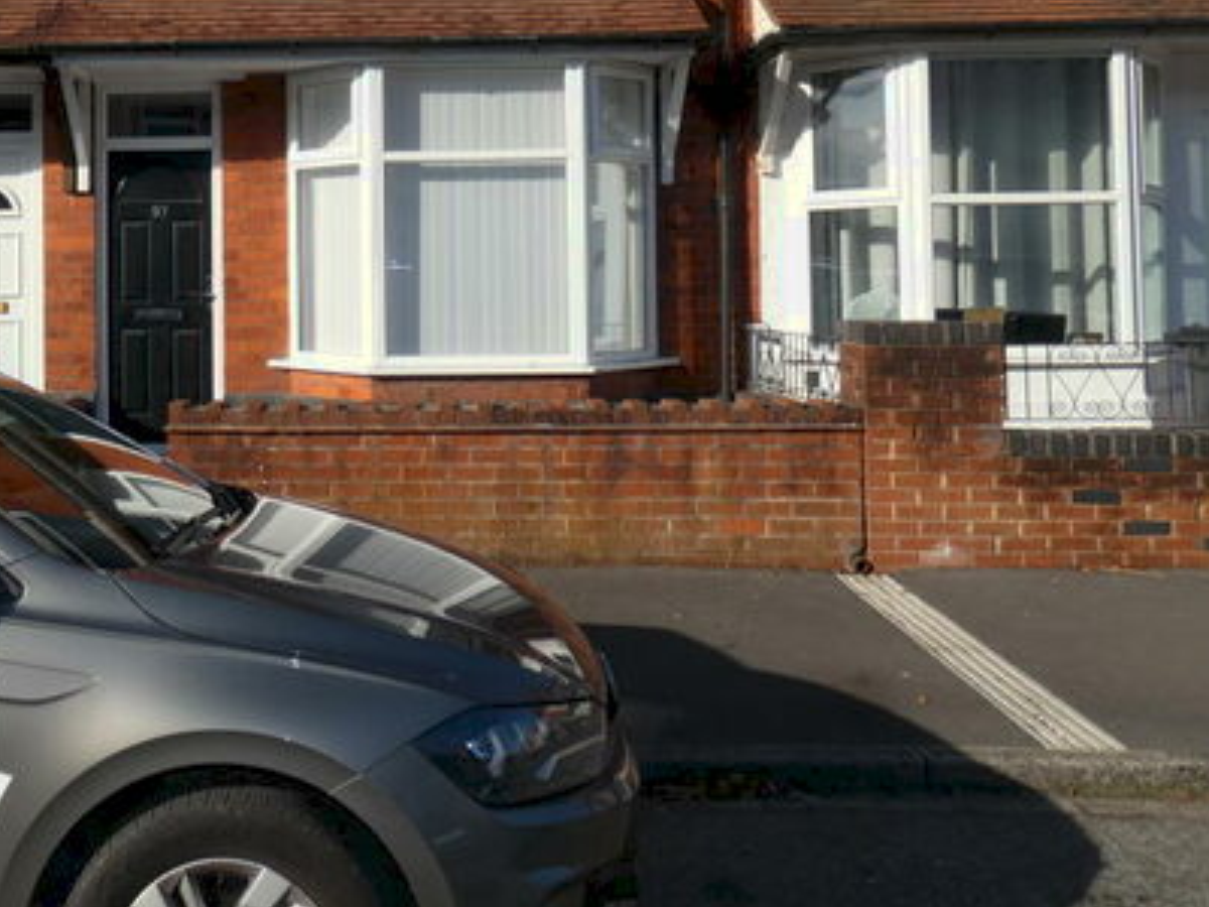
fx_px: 1222
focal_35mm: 35
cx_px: 317
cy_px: 249
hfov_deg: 50.7
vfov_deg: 39.8
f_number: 3.5
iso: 80
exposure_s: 1/1000
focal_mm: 3.6
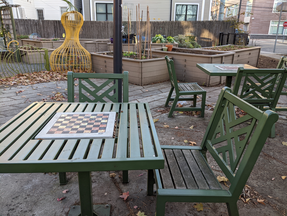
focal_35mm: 27
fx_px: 224
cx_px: 144
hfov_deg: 65.3
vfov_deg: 51.4
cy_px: 108
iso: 47
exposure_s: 1/197
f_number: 1.8
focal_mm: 4.44
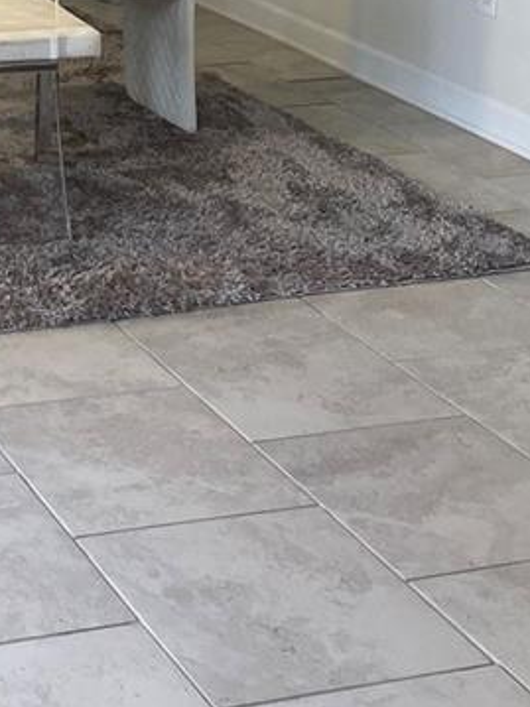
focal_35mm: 87
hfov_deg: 15.6
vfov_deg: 20.1
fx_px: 1777
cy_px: -280
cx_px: -270
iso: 100
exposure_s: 1/120
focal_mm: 4.2
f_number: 1.6
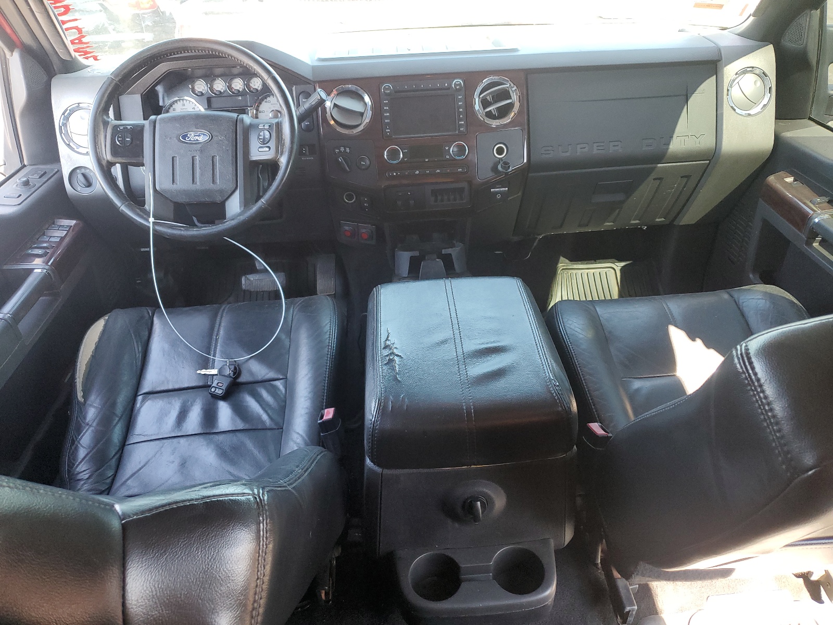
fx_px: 626
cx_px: 416
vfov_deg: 53.1
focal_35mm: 26
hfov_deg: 67.3
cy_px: 312
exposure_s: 1/120
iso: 91
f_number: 1.5
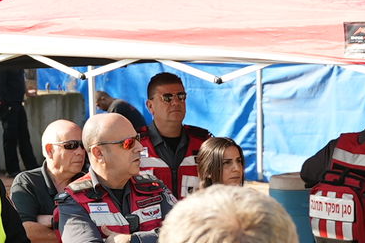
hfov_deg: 12.4
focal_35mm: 165
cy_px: 238
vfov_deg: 8.3
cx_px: 284
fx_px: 1672
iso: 80
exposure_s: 1/100
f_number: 2.8
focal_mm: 29.2
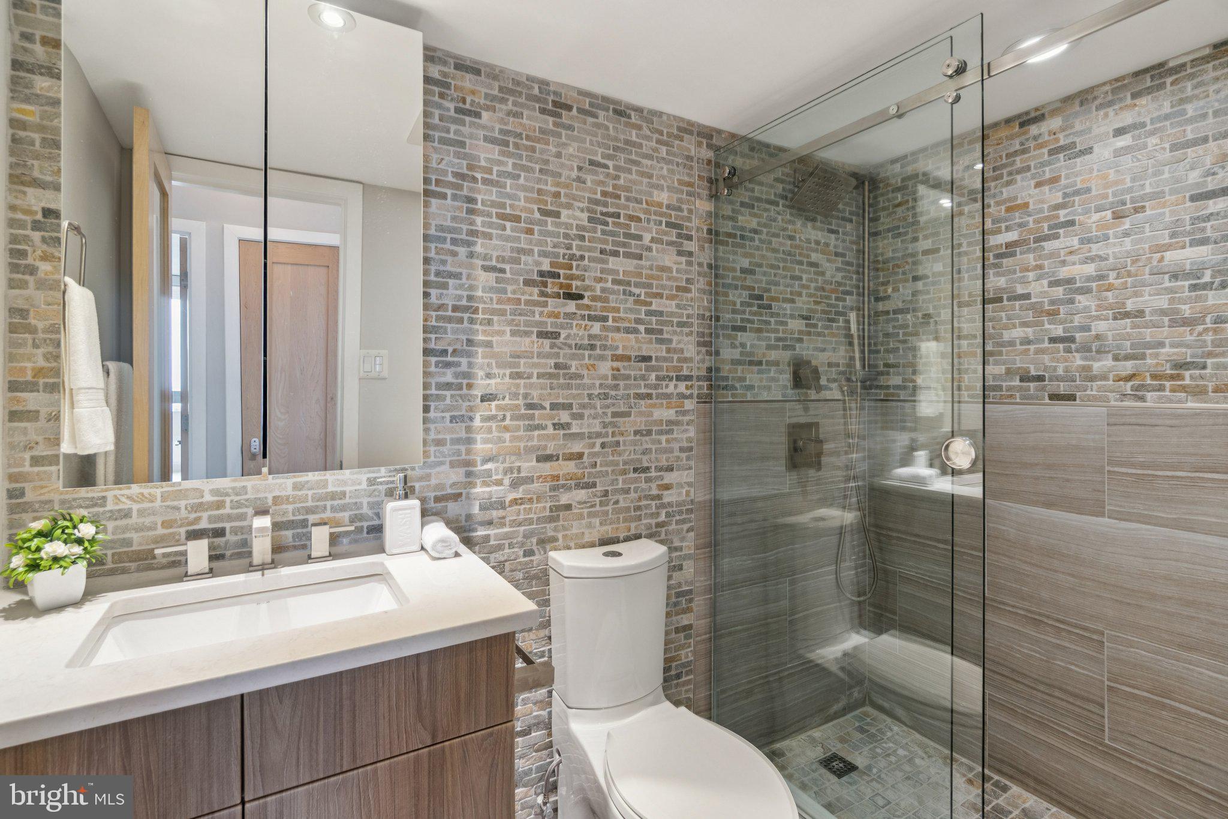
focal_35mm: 16
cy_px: 410
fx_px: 563
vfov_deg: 72.0
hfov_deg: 95.0
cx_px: 614
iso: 200
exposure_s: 1/5
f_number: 7.1
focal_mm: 11
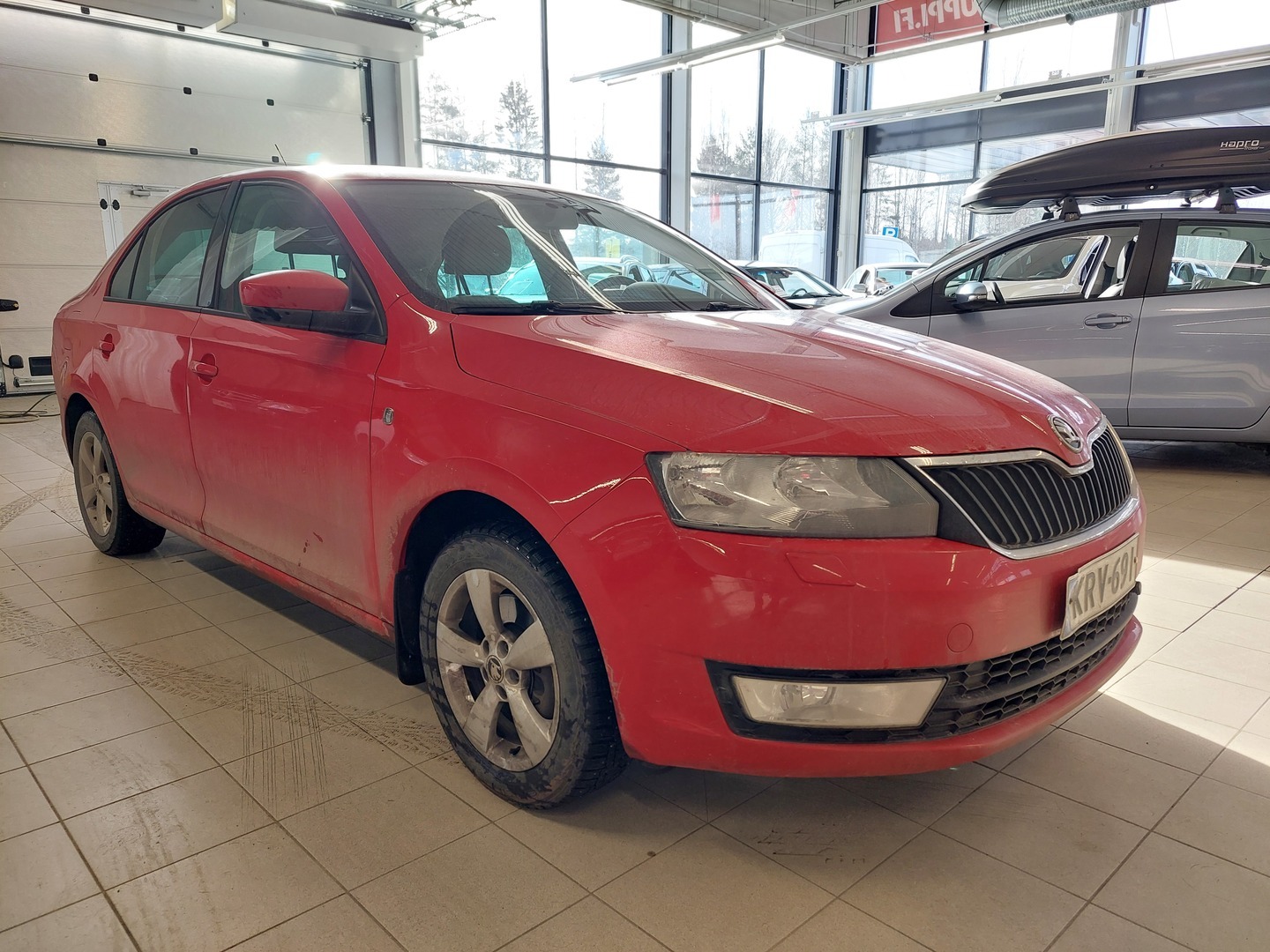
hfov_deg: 69.4
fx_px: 917
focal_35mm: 25
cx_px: 635
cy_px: 476
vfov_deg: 54.9
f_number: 1.8
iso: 64
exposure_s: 1/100
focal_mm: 5.23
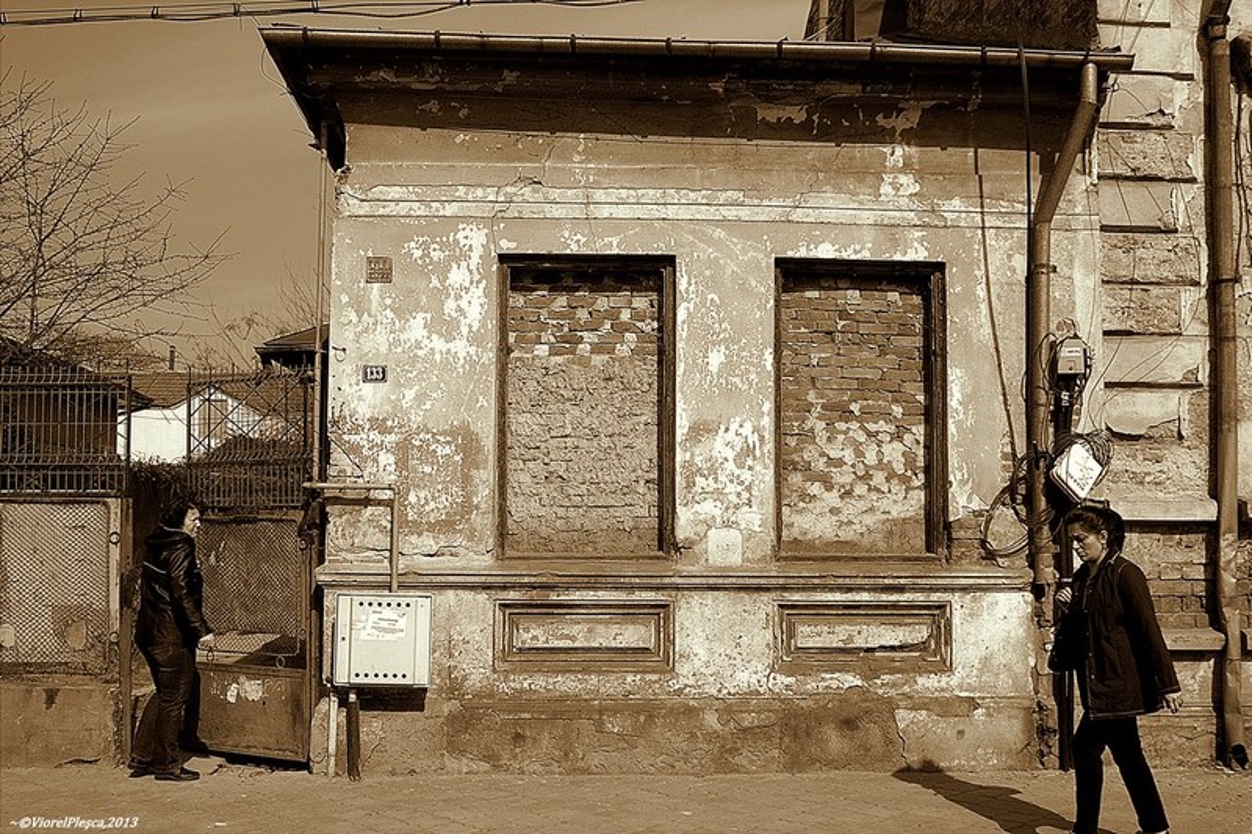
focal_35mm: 38
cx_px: 626
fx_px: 1321
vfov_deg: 35.0
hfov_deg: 50.7
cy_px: 417
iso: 100
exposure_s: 1/500
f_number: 8
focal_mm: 24
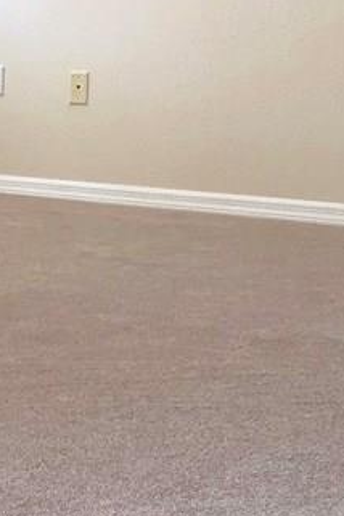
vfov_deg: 21.9
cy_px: 293
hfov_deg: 14.0
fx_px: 1333
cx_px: -133
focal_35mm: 93
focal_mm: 3.99
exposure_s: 1/120
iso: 40
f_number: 1.8
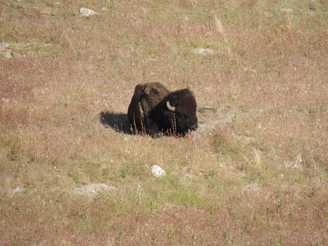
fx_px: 9475
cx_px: 164
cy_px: 123
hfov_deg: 2.0
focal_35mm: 1000
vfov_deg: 1.5
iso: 400
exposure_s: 1/1000
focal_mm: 180
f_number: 5.9
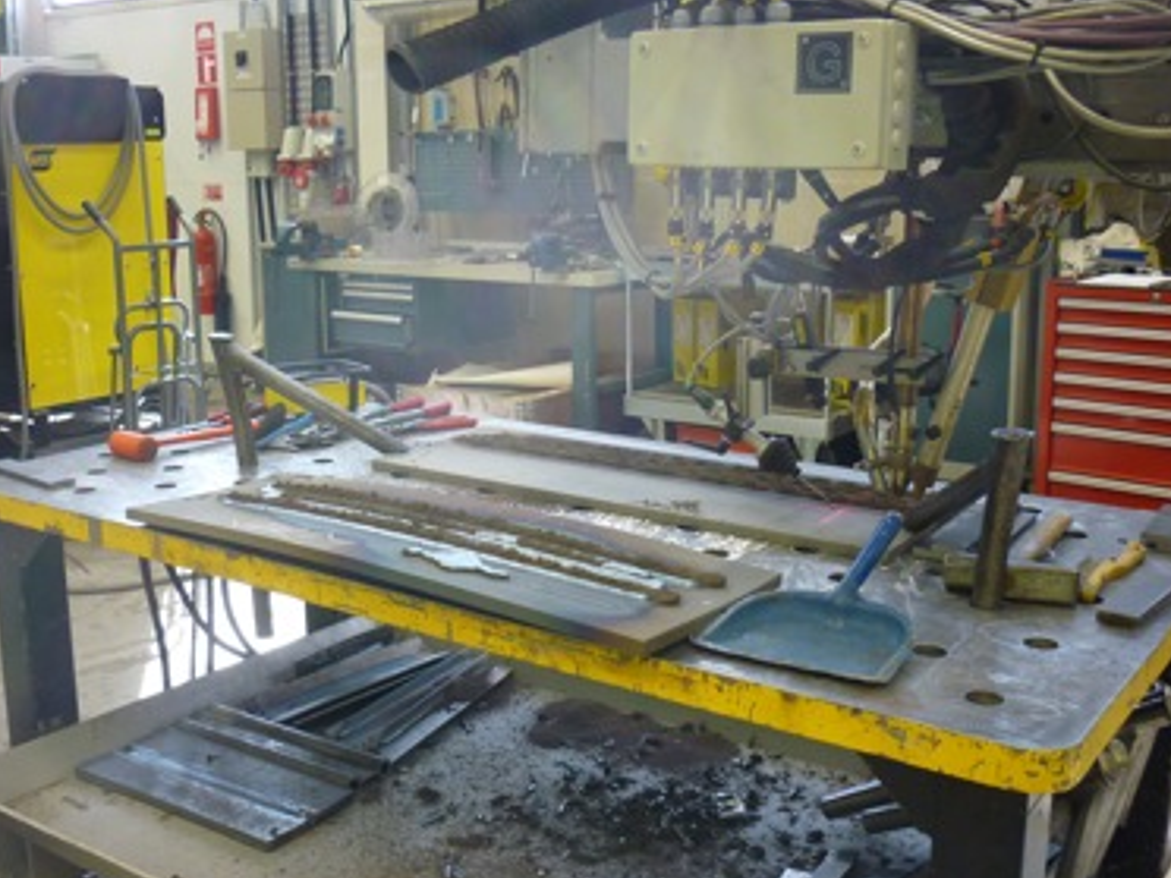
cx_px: 504
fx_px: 1319
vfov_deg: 36.8
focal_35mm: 39
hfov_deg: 47.7
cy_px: 406
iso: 160
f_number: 2.8
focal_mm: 5.5
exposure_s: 1/30
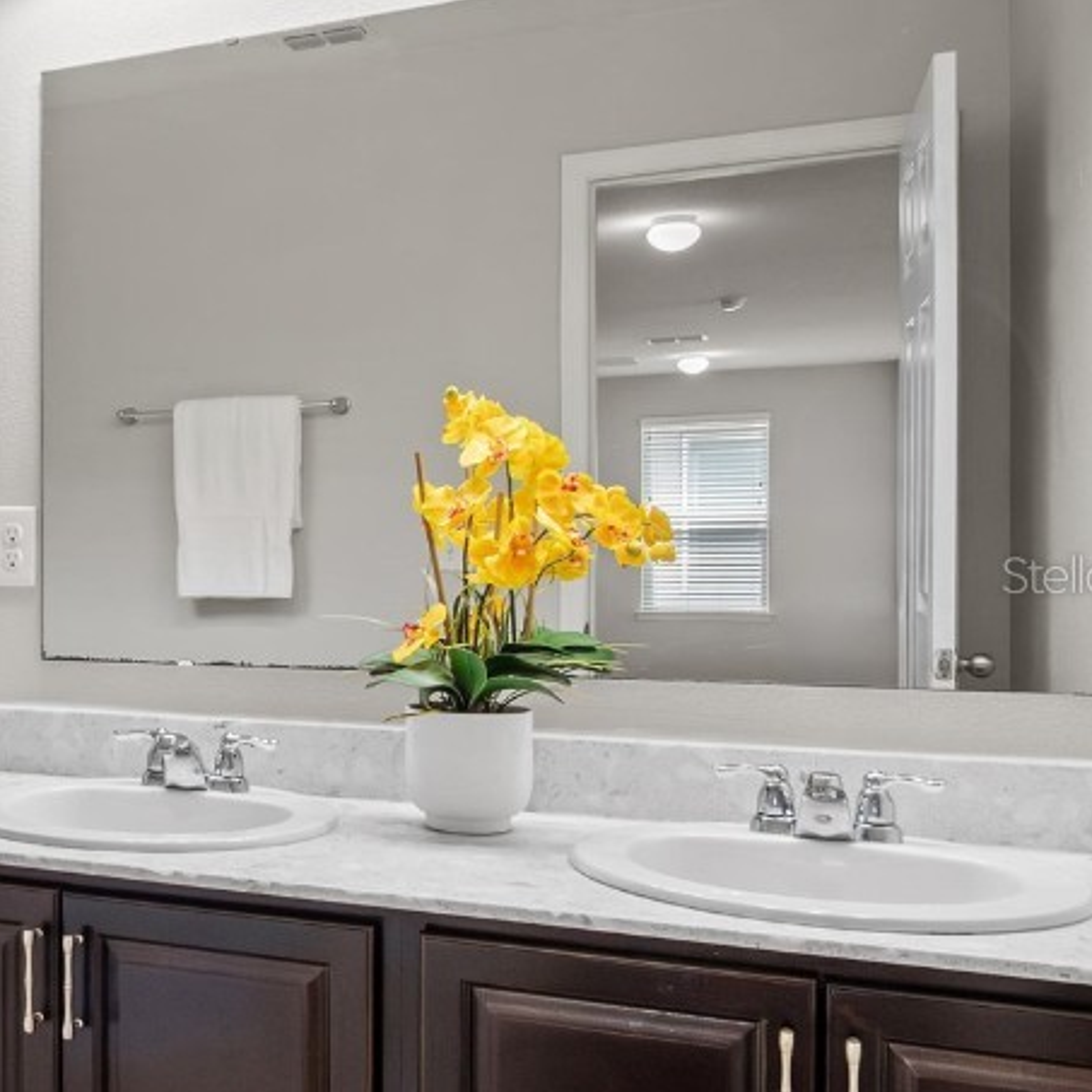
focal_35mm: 40
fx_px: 1428
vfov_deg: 41.8
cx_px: -5
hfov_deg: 37.3
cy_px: 574
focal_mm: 10
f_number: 7.1
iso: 2000
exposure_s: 1/60
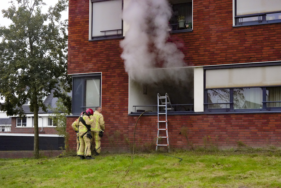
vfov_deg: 19.5
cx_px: 140
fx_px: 546
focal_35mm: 70
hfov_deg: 28.8
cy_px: 94
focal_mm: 70
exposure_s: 1/100
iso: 10000
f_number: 22
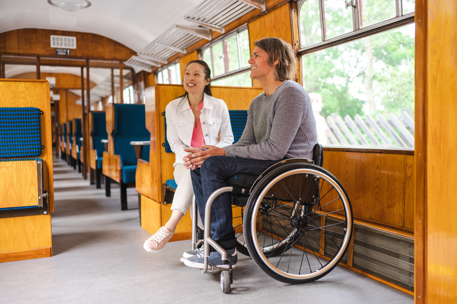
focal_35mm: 35
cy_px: 152
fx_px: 444
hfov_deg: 54.5
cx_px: 228
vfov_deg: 37.8
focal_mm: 35
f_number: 1.8
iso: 1000
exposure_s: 1/400
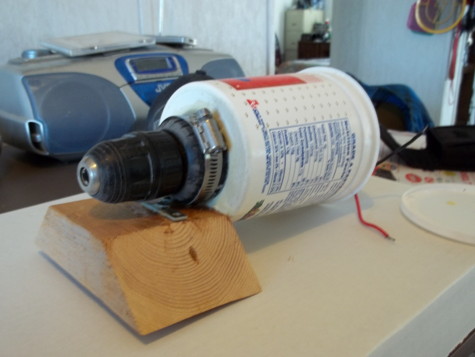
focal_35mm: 33
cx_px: 238
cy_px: 178
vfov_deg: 42.9
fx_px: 453
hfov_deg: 55.4
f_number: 3.3
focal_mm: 5.9
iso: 160
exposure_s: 1/15
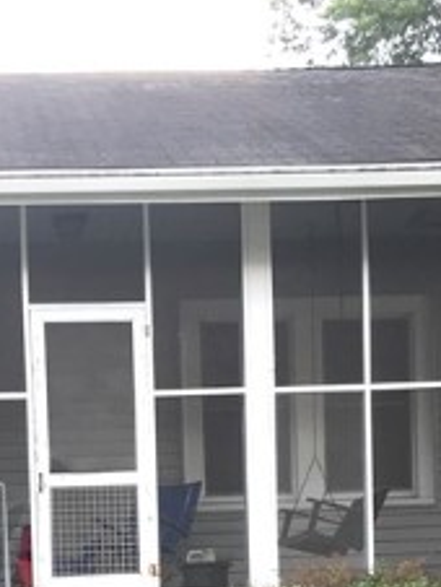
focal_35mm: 95
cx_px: 93
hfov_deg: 15.5
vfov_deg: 19.5
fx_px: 1611
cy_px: 683
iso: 20
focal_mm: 3.99
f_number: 1.8
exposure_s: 1/131
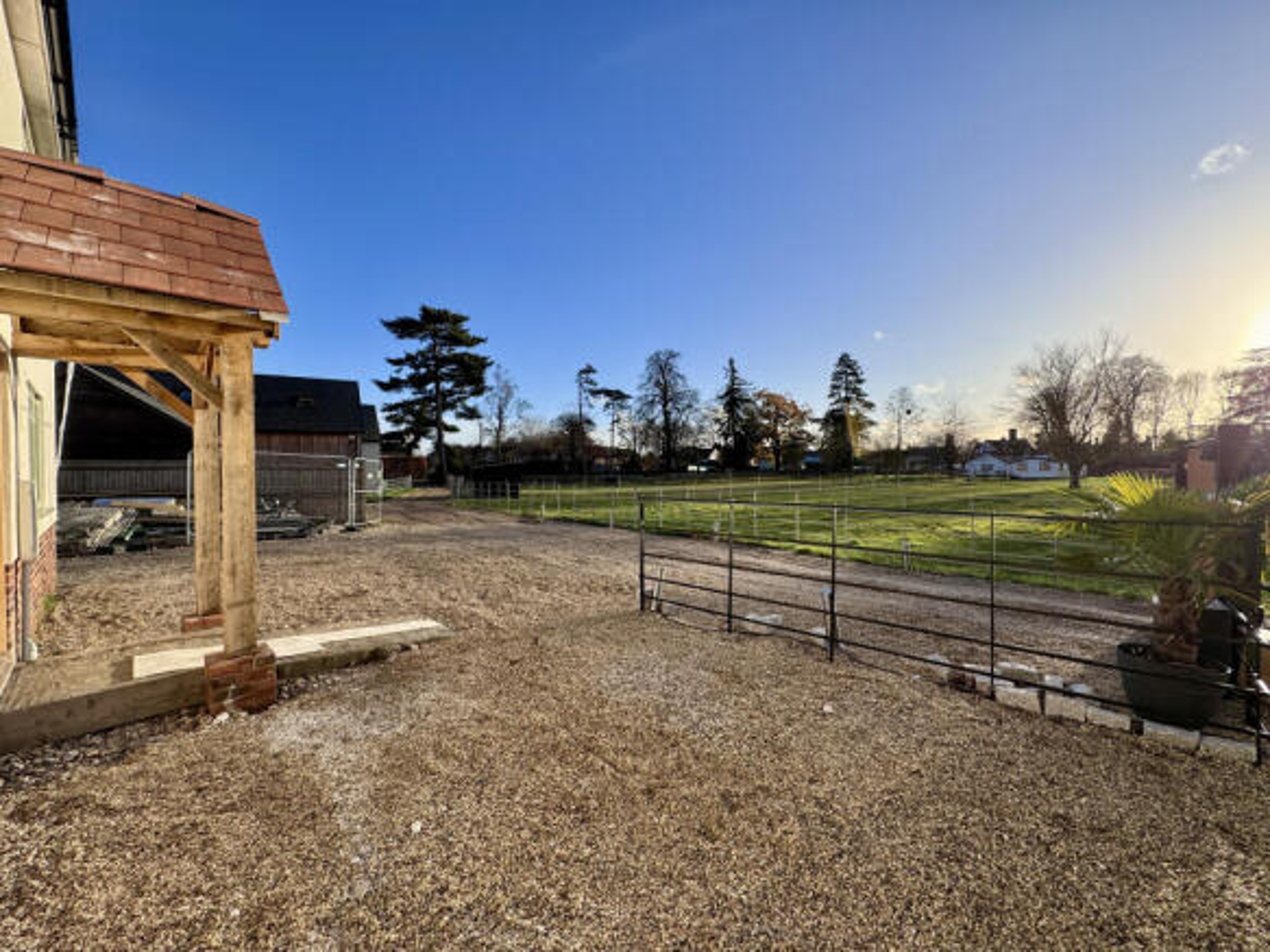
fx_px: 514
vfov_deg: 85.7
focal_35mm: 14
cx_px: 635
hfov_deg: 102.1
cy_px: 476
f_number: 2.2
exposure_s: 1/1126
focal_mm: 2.22
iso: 50
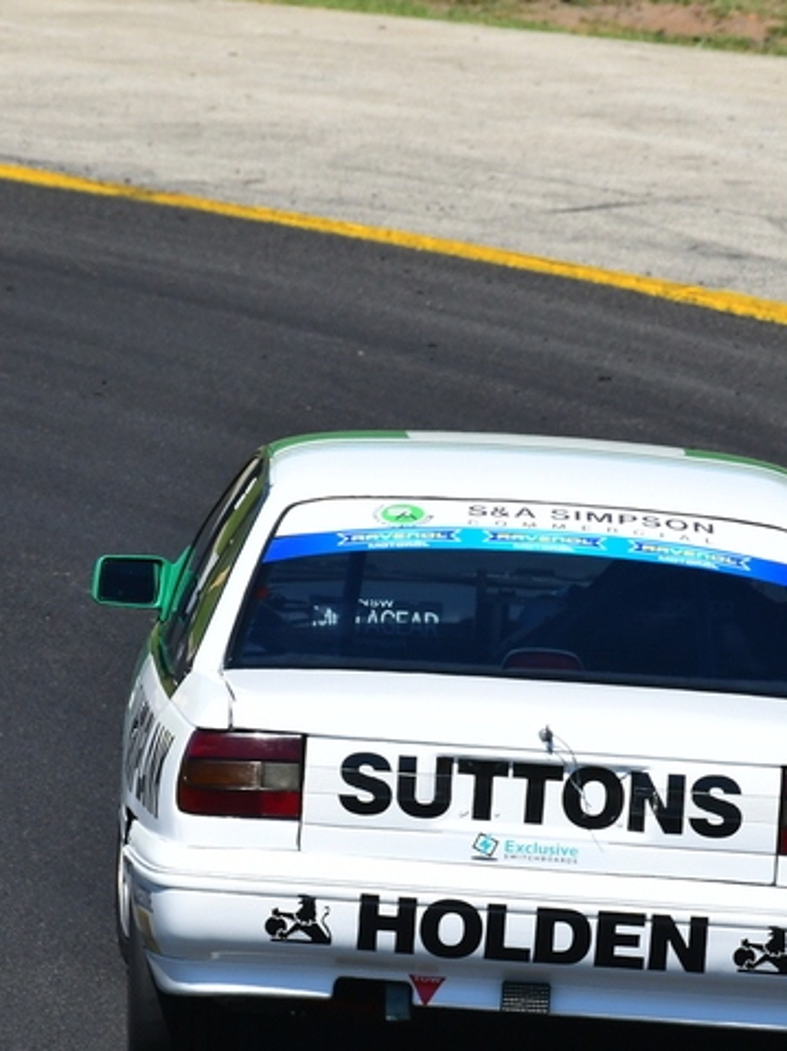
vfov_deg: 2.0
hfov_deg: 1.5
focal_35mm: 1011
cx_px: 423
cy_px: 565
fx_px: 30661
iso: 500
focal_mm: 420
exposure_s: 1/640
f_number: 13
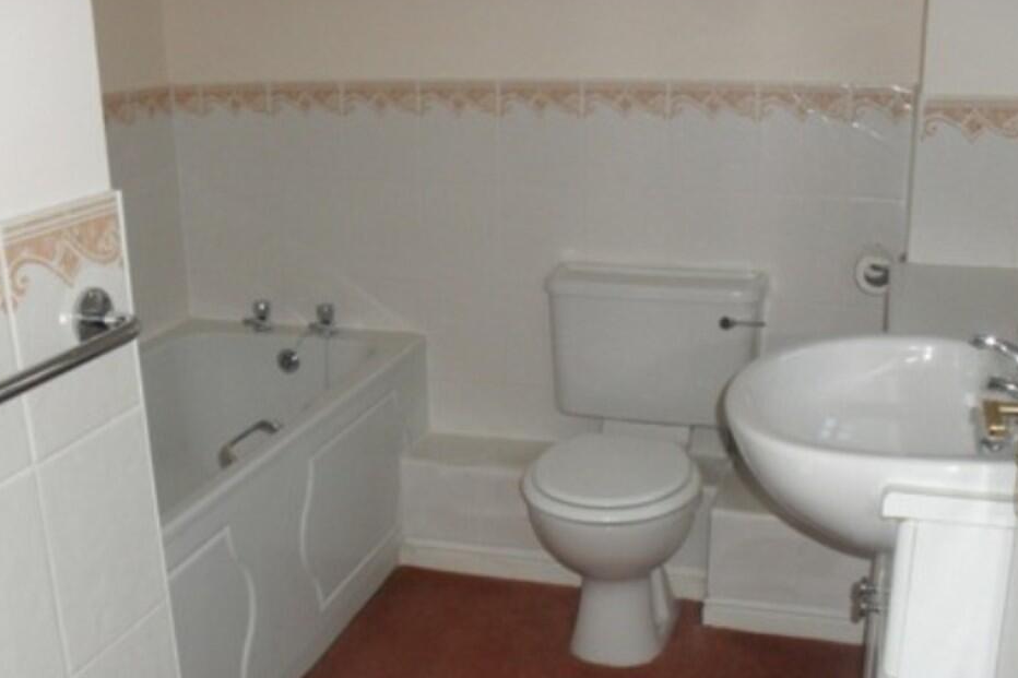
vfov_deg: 33.3
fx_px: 1131
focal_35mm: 40
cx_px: 507
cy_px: 407
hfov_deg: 48.5
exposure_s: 1/45
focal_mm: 6.3
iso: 200
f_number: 3.2
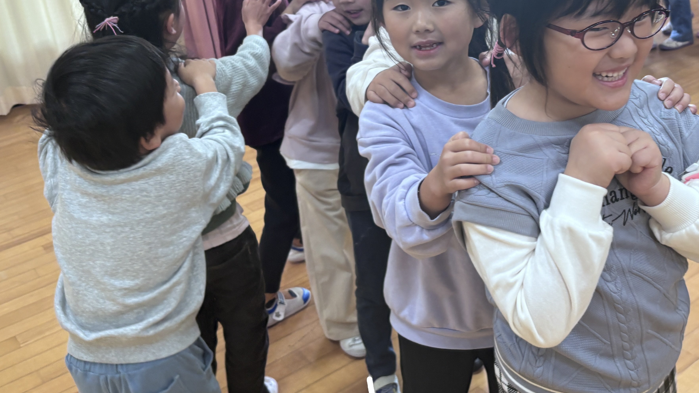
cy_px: 107
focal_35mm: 46
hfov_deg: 44.3
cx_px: 421
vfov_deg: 25.7
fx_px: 853
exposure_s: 1/120
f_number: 1.6
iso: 100
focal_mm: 6
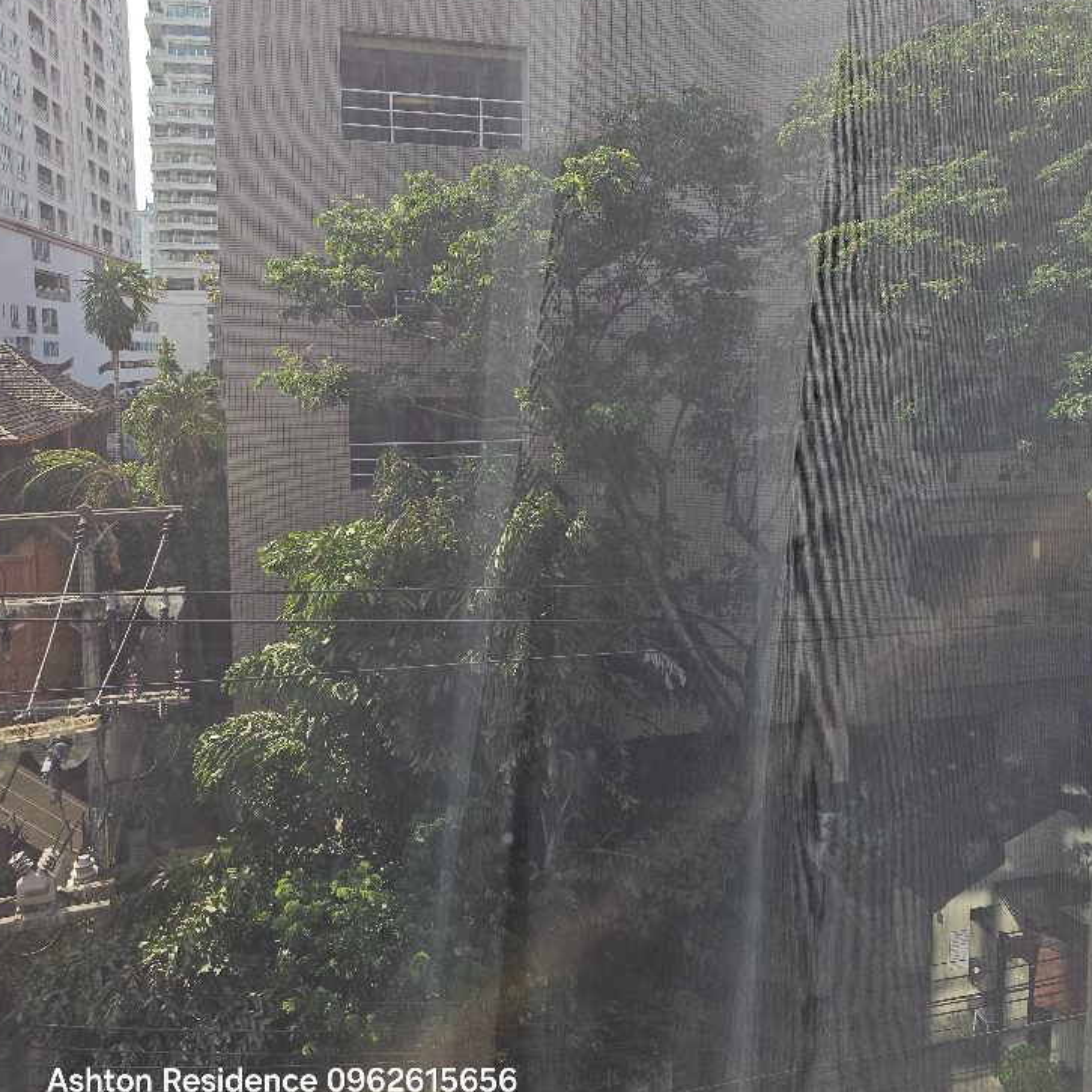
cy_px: 465
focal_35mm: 28
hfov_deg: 57.3
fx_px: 999
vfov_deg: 57.1
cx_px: 540
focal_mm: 6.3
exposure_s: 1/251
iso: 16
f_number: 1.7
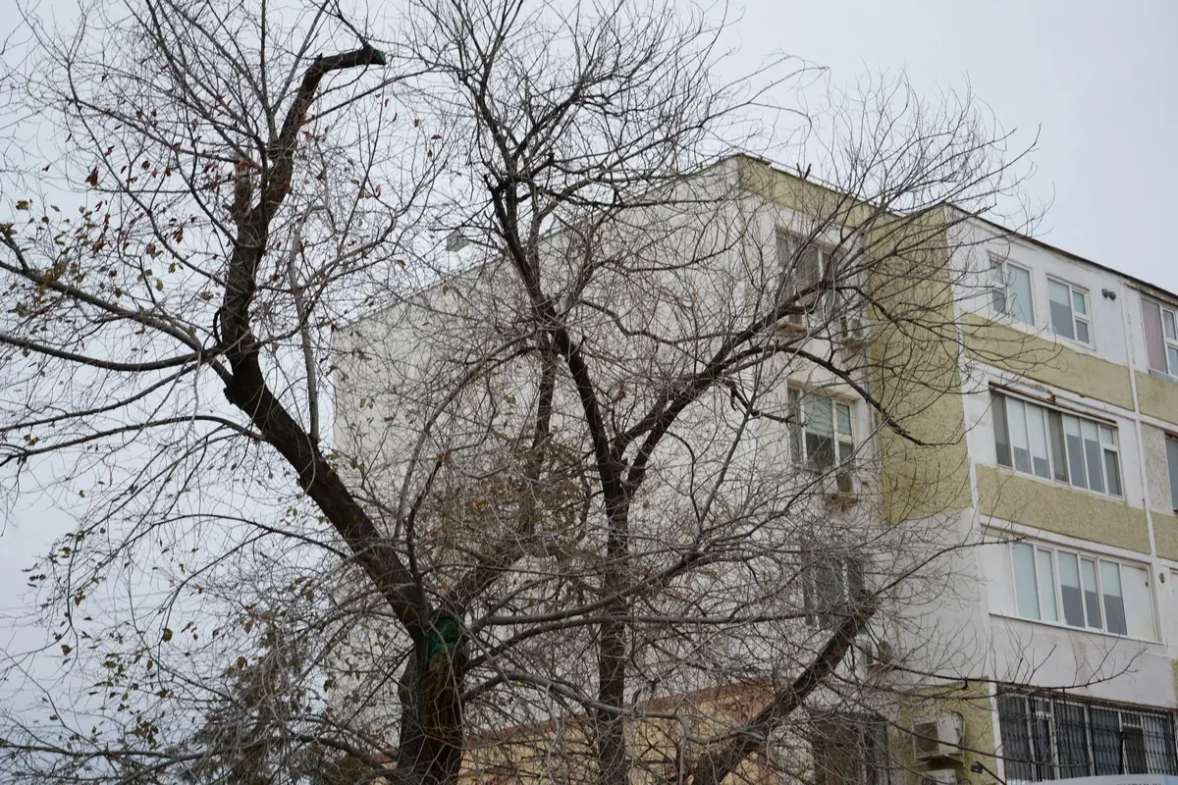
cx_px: 589
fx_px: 1865
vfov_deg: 23.8
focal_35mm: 57
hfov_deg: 35.1
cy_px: 392
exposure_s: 1/60
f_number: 5.6
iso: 100
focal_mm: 57
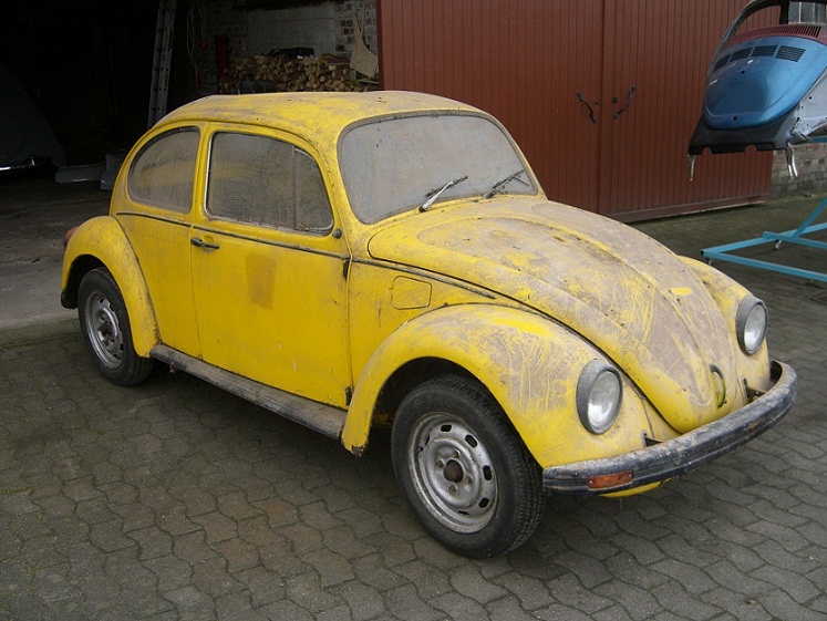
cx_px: 414
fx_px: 908
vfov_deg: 37.8
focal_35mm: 38
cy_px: 310
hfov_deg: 49.0
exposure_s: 1/320
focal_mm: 7.9
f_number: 2.8
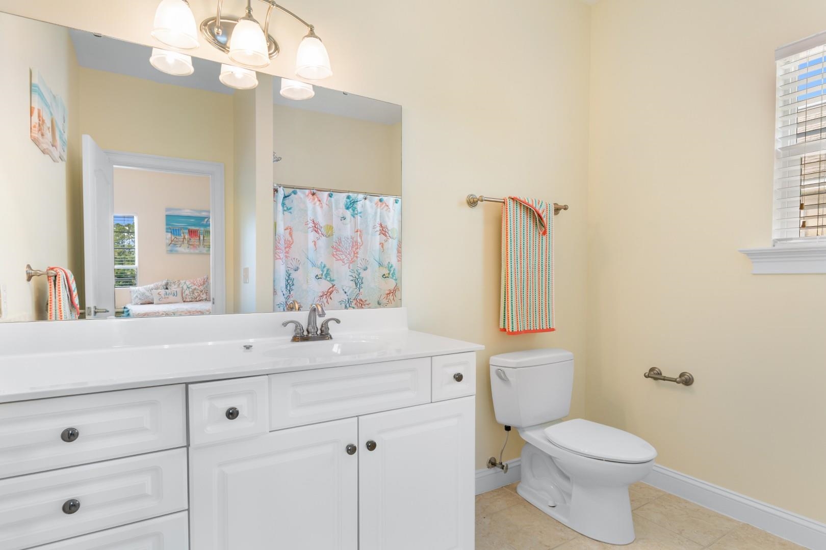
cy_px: 275
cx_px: 413
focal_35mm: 19
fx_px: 436
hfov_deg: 86.9
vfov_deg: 64.6
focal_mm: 13
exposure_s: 1/6
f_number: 4.8
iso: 100
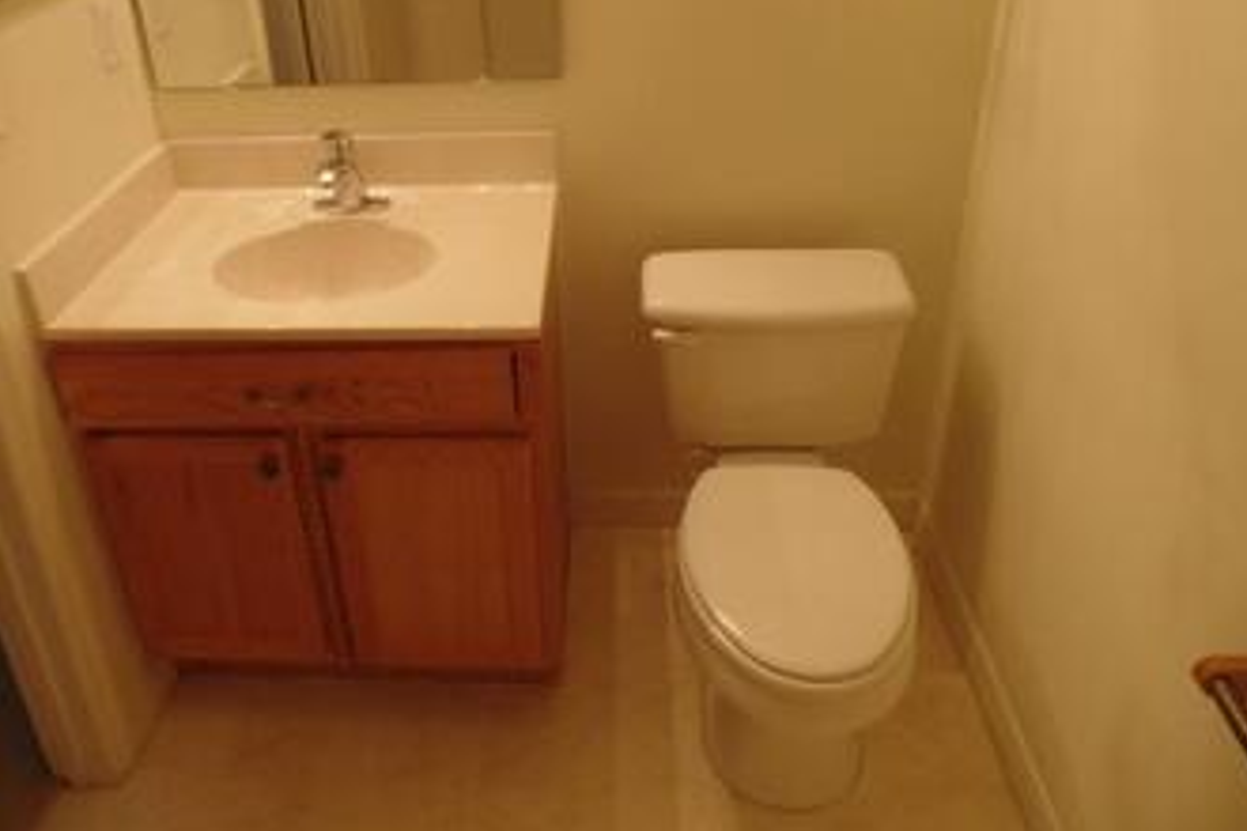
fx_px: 1004
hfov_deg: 63.2
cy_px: 283
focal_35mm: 29
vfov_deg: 44.4
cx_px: 510
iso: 160
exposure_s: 1/30
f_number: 2.8
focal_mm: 4.1
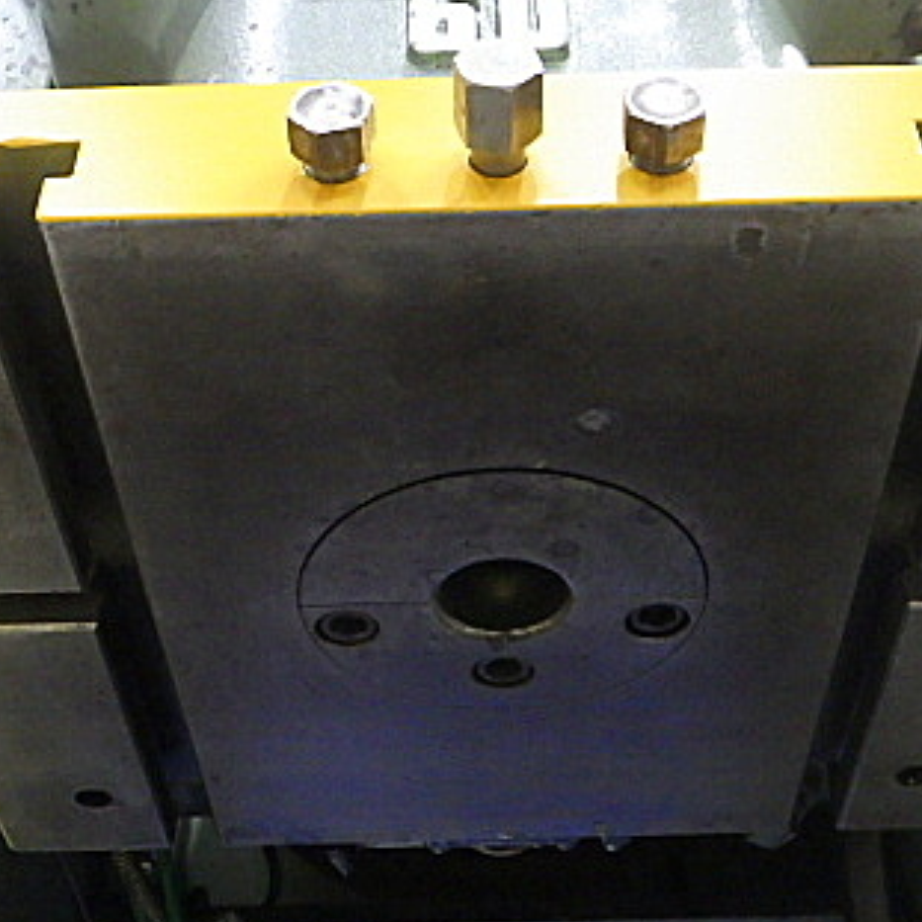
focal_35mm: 51
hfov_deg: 33.4
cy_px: 397
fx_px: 1537
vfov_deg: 33.3
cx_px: 474
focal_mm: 5
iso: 1600
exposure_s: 1/30
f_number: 3.5
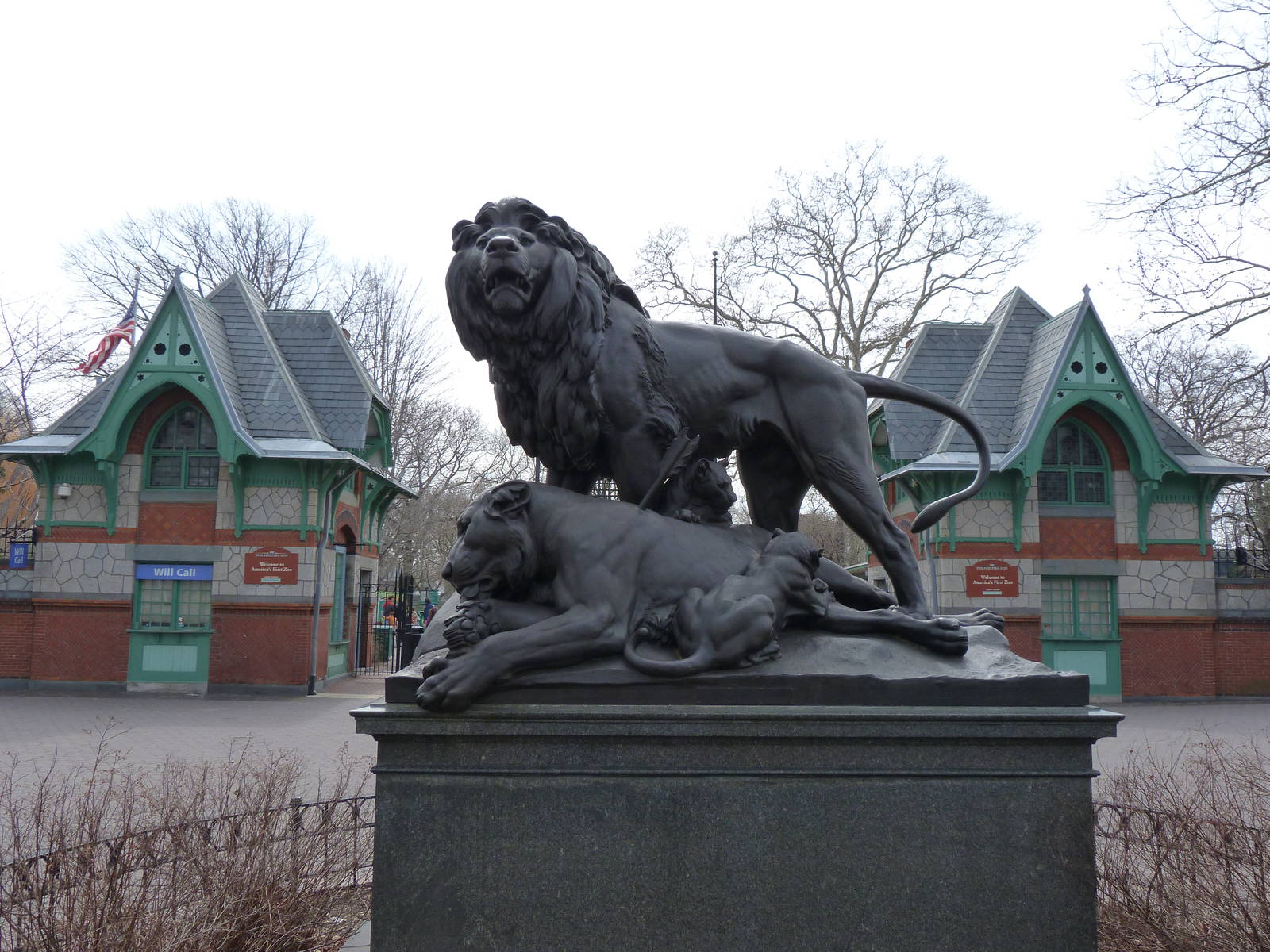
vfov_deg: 46.8
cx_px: 635
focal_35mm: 30
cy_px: 476
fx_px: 1101
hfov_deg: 60.0
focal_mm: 5.3
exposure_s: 1/250
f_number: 5
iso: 125
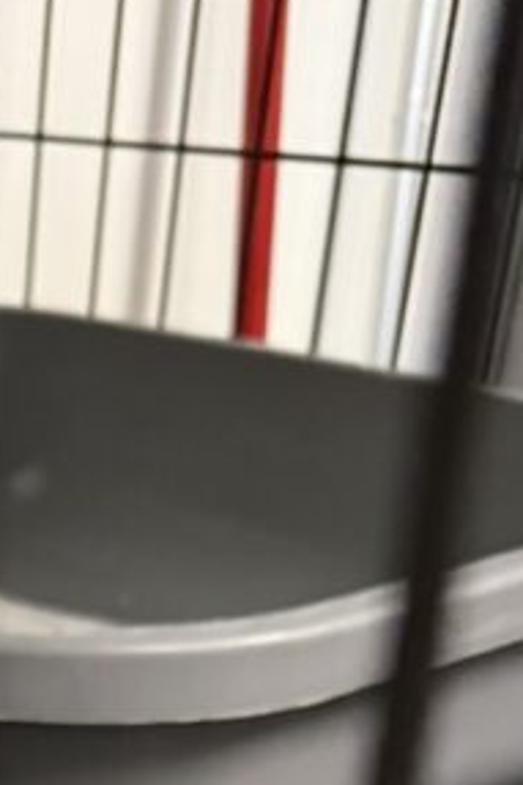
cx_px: -413
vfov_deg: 19.3
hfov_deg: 13.7
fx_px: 1942
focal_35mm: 89
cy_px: 1250
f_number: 1.78
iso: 800
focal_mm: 6.76
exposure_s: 1/38
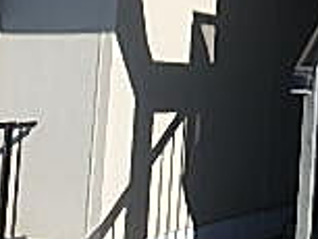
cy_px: -42
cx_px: 347
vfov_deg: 16.2
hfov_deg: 21.2
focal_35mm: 88
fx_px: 809
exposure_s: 1/1000
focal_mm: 3.7
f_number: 3.5
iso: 125
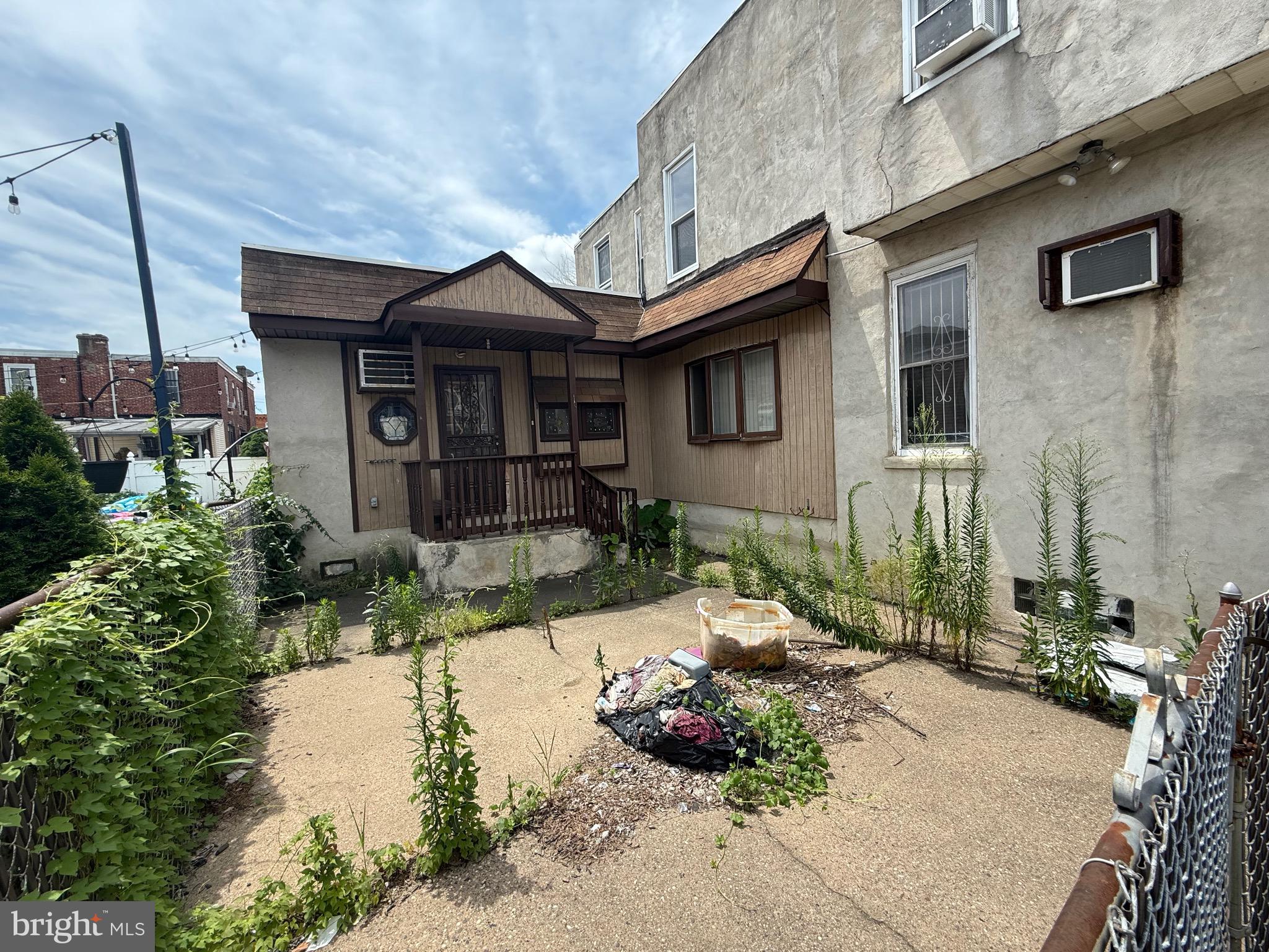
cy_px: 476
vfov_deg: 85.7
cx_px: 634
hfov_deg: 102.1
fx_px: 513
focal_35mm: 14
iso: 50
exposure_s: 1/1087
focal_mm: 2.22
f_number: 2.2
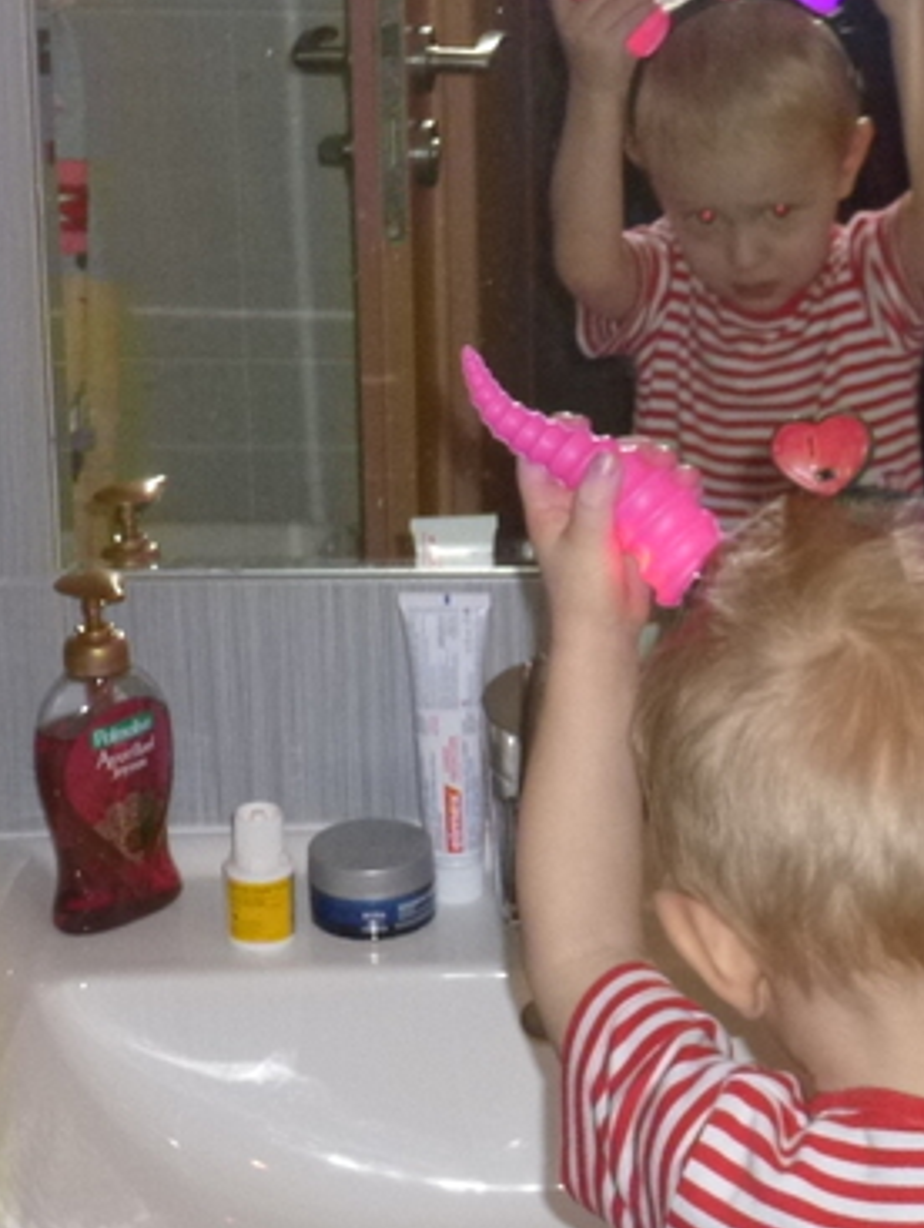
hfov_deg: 14.8
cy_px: 606
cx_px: 964
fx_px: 3482
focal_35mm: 98
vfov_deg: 20.0
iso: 400
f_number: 3.9
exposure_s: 1/125
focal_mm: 8
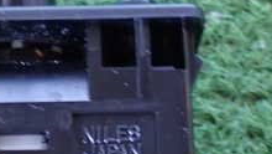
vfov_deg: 6.6
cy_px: 173
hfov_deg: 11.6
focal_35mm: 184
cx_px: 40
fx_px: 1328
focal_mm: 11.09
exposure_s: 1/15
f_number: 3.6
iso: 800
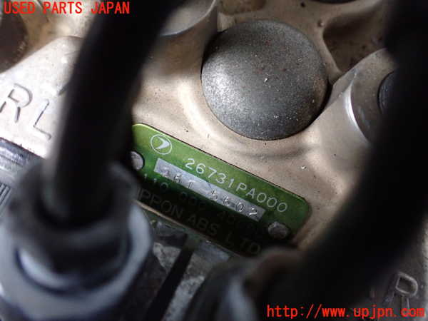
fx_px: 371
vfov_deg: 46.8
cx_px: 214
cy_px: 160
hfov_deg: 60.0
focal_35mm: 30
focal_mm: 5.4
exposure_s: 1/40
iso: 800
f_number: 2.3
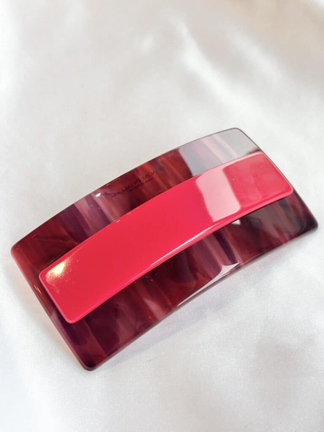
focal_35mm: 52
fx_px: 649
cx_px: 162
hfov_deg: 28.0
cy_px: 216
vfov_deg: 36.8
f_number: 1.6
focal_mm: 5.96
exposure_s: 1/318
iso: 32
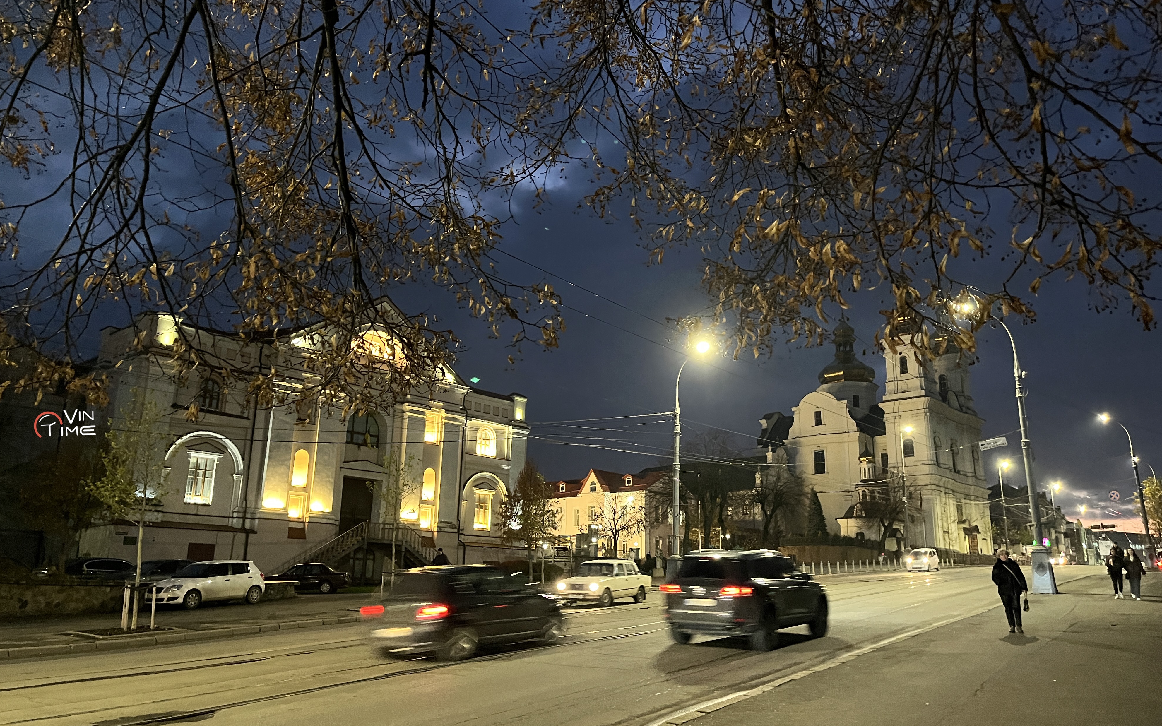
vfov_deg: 44.5
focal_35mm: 28
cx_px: 586
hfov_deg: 66.5
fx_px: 887
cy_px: 365
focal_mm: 5.1
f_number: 1.6
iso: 800
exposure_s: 1/30
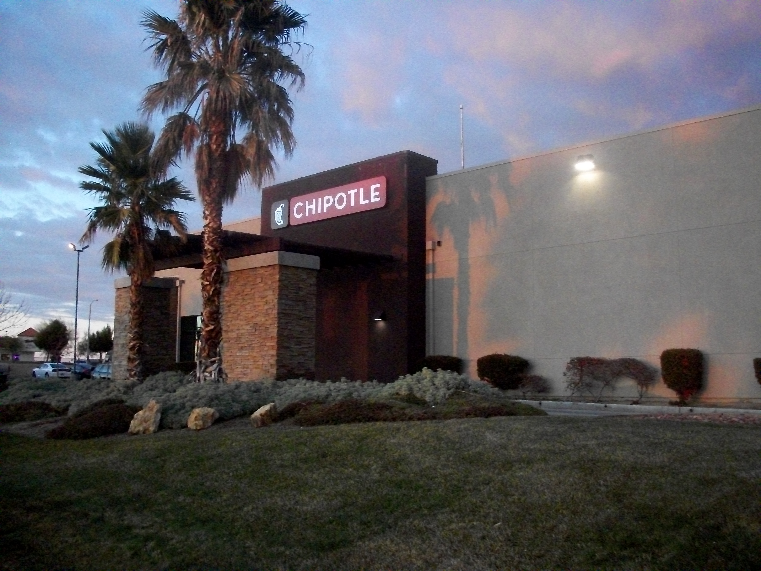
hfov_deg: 52.6
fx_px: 769
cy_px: 286
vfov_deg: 40.7
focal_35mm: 35
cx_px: 380
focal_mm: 6.3
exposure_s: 1/320
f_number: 3.1
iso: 800
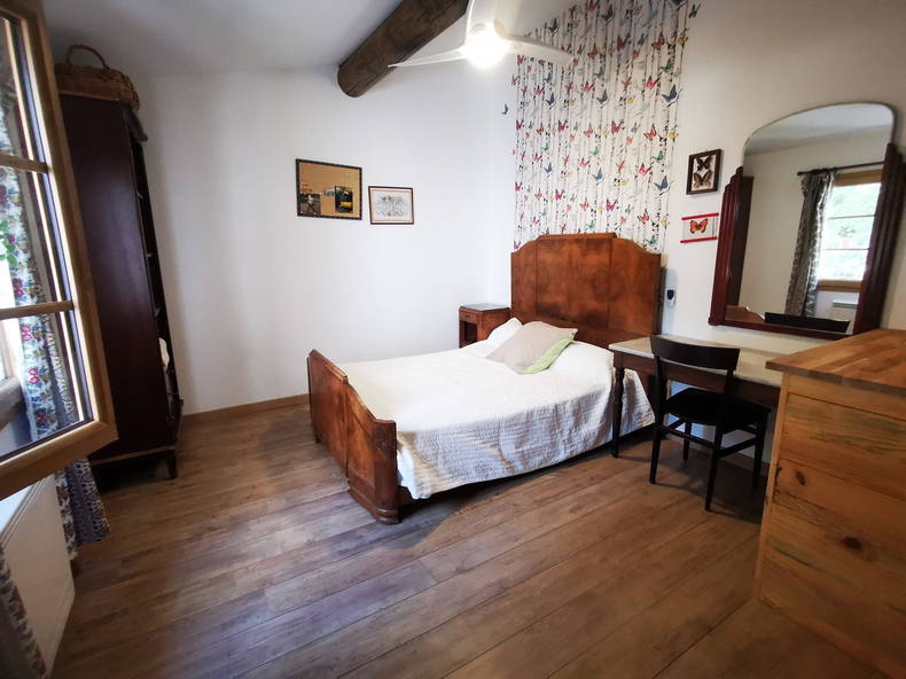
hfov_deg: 91.0
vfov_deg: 74.7
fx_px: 445
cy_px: 340
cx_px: 453
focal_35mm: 17
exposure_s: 1/23.4
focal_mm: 2.35
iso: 320
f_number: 2.2
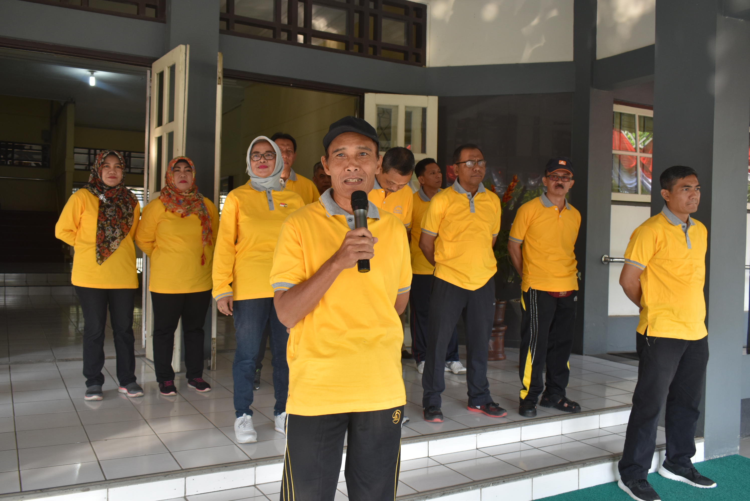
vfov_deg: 40.0
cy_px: 250
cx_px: 375
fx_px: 688
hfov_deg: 57.2
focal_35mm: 33
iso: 400
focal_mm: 22
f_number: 5
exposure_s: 1/100
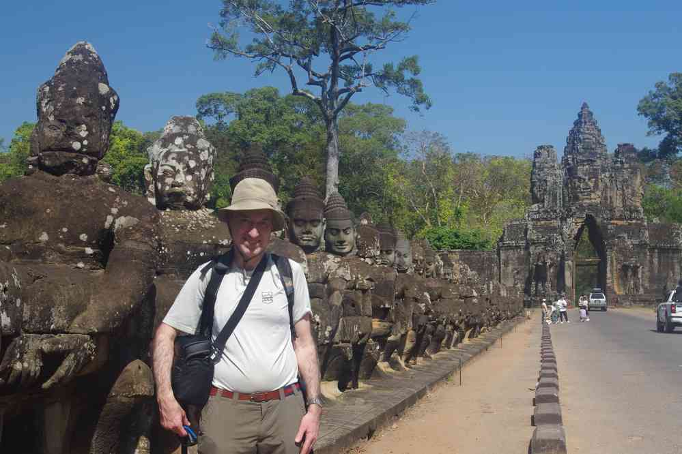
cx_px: 341
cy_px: 227
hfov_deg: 37.9
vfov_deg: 25.8
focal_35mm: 52
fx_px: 995
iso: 200
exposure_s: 1/100
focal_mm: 35
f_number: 11
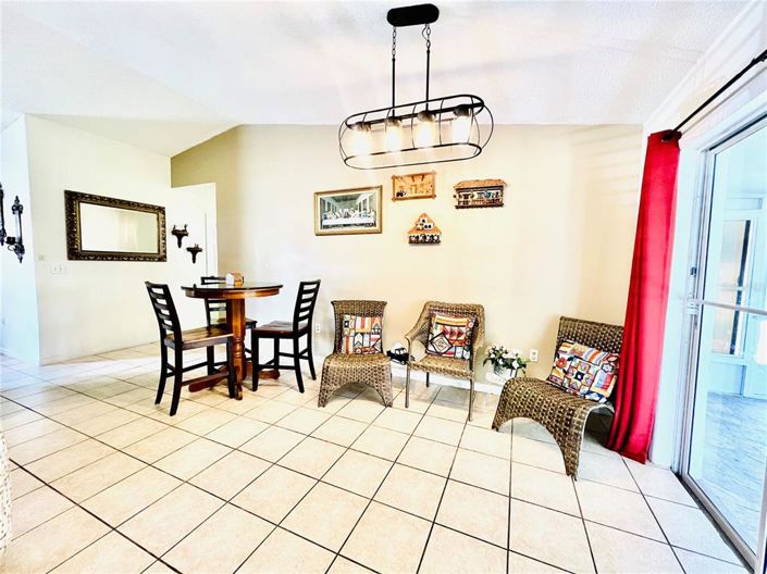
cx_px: 384
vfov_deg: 89.9
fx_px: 288
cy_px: 287
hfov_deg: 106.2
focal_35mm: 13
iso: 250
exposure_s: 1/60
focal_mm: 1.57
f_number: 1.8
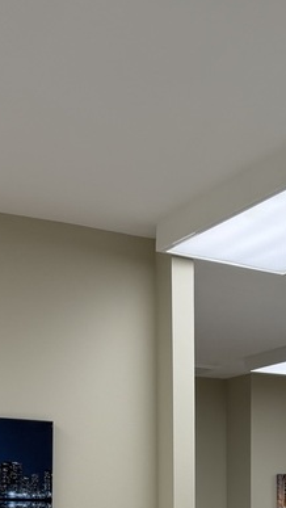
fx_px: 983
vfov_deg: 26.6
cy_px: 564
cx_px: 323
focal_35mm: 73
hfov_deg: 16.0
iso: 80
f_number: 1.78
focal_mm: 6.76
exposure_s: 1/173
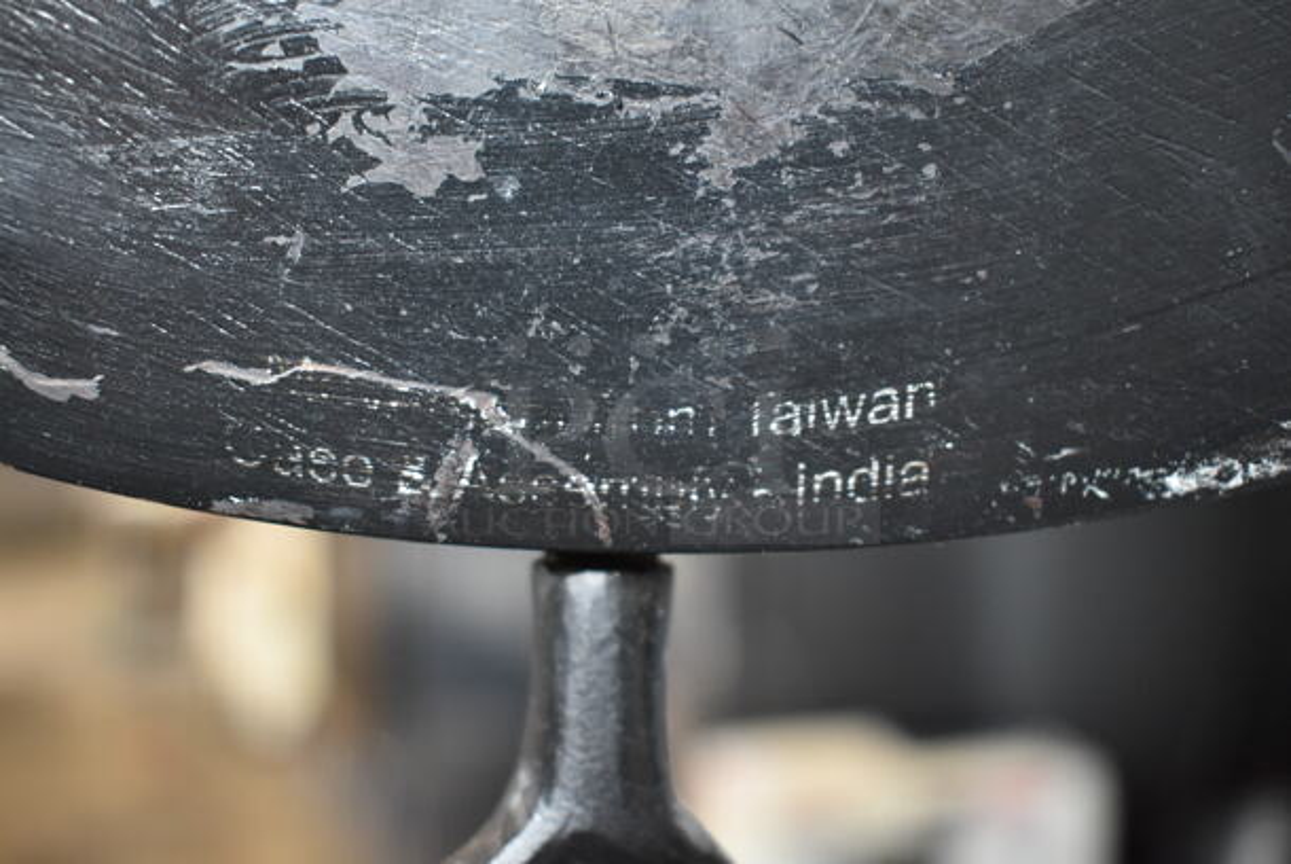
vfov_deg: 29.9
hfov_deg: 43.6
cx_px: 646
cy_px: 432
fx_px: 1615
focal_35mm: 45
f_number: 4.2
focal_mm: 30
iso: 1250
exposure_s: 1/50
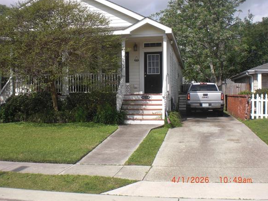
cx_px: 121
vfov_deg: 34.3
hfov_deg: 44.7
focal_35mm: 42
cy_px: 92
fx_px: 325
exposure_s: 1/400
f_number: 5.6
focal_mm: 6.3
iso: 64
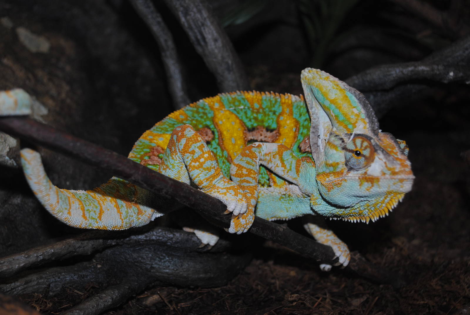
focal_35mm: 48
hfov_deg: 41.1
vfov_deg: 28.2
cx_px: 235
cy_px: 158
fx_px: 627
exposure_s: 1/60
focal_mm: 32
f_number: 4.8
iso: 200
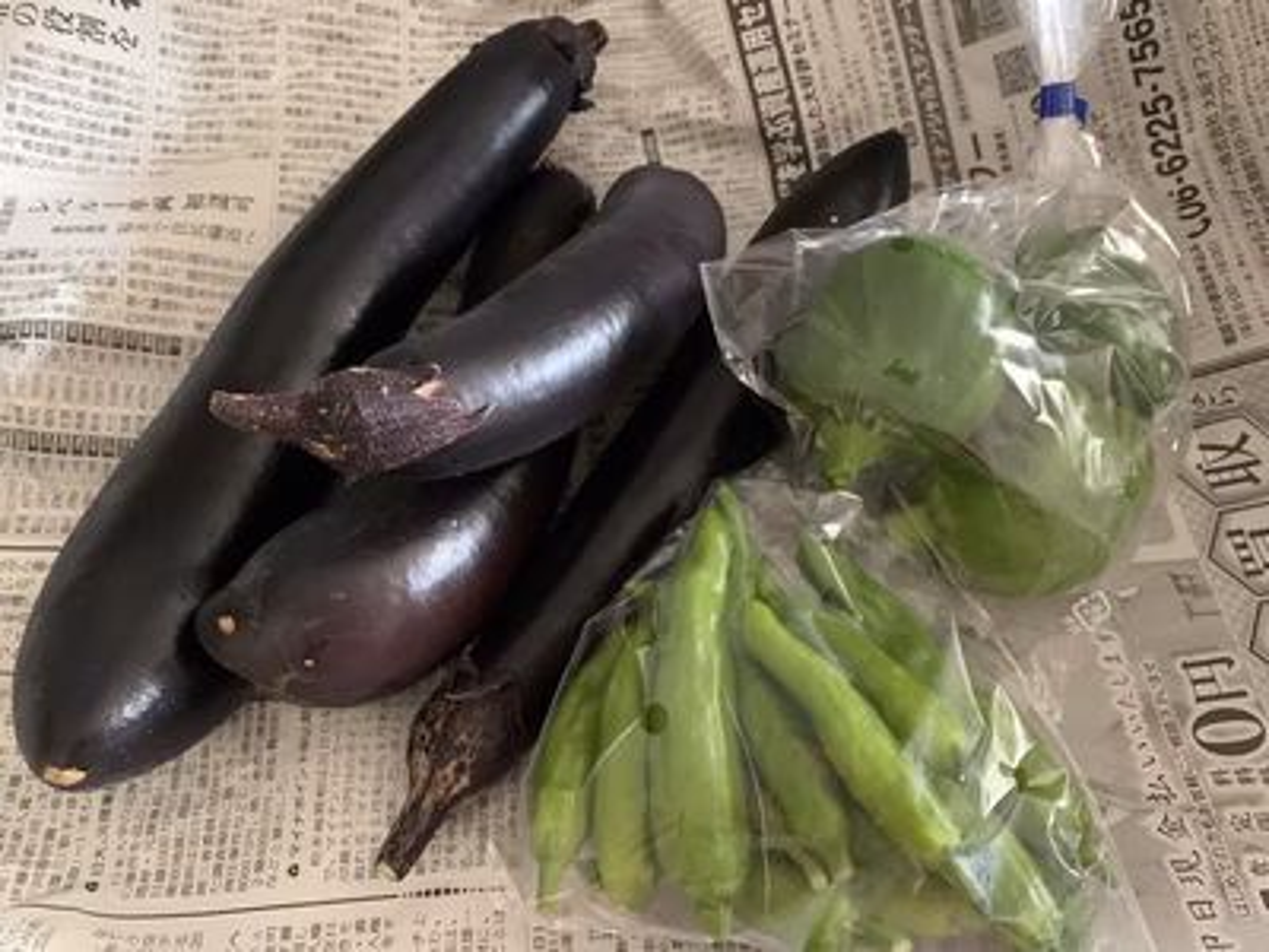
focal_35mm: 26
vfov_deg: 53.1
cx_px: 634
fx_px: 953
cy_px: 476
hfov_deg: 67.3
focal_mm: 4.25
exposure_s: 1/30
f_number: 1.8
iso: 640
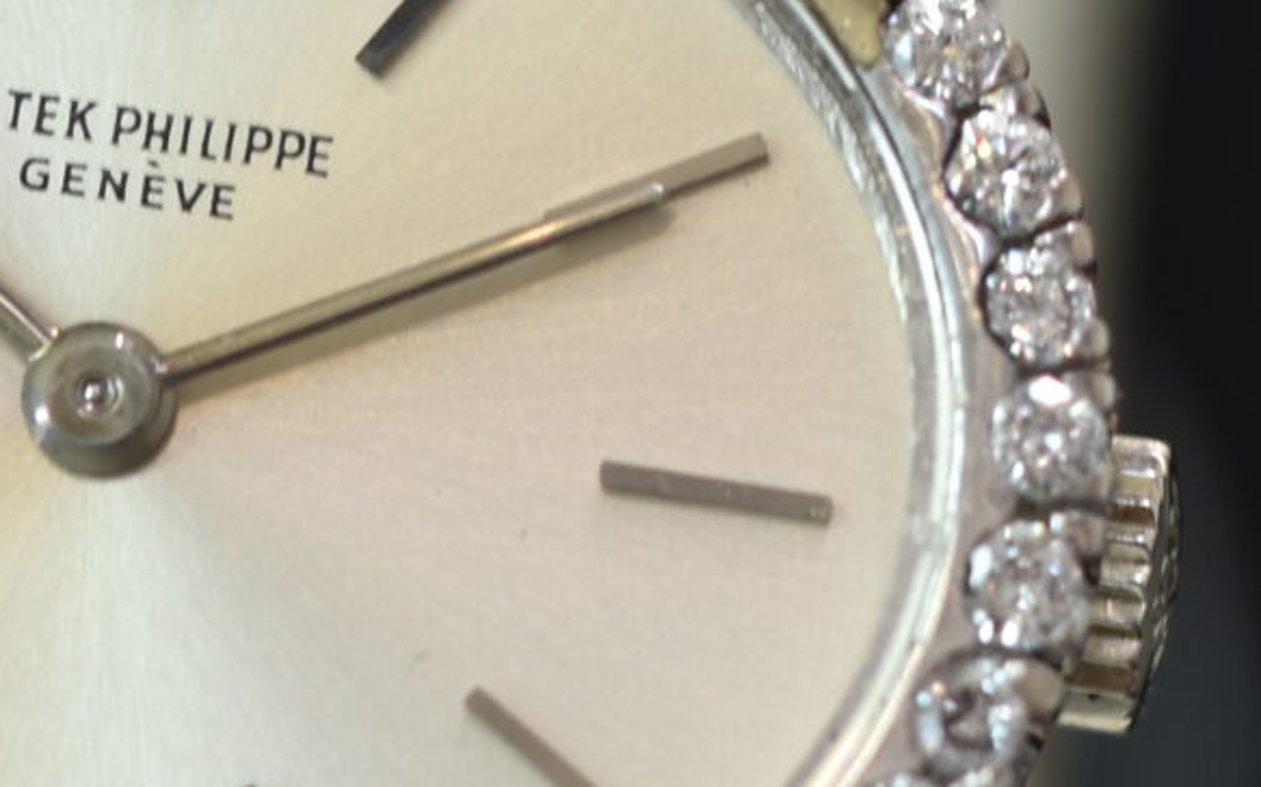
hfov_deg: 3.5
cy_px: 217
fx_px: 20751
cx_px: 476
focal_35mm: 604
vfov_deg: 2.2
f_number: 5
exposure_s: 1/30
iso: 100
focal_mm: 90
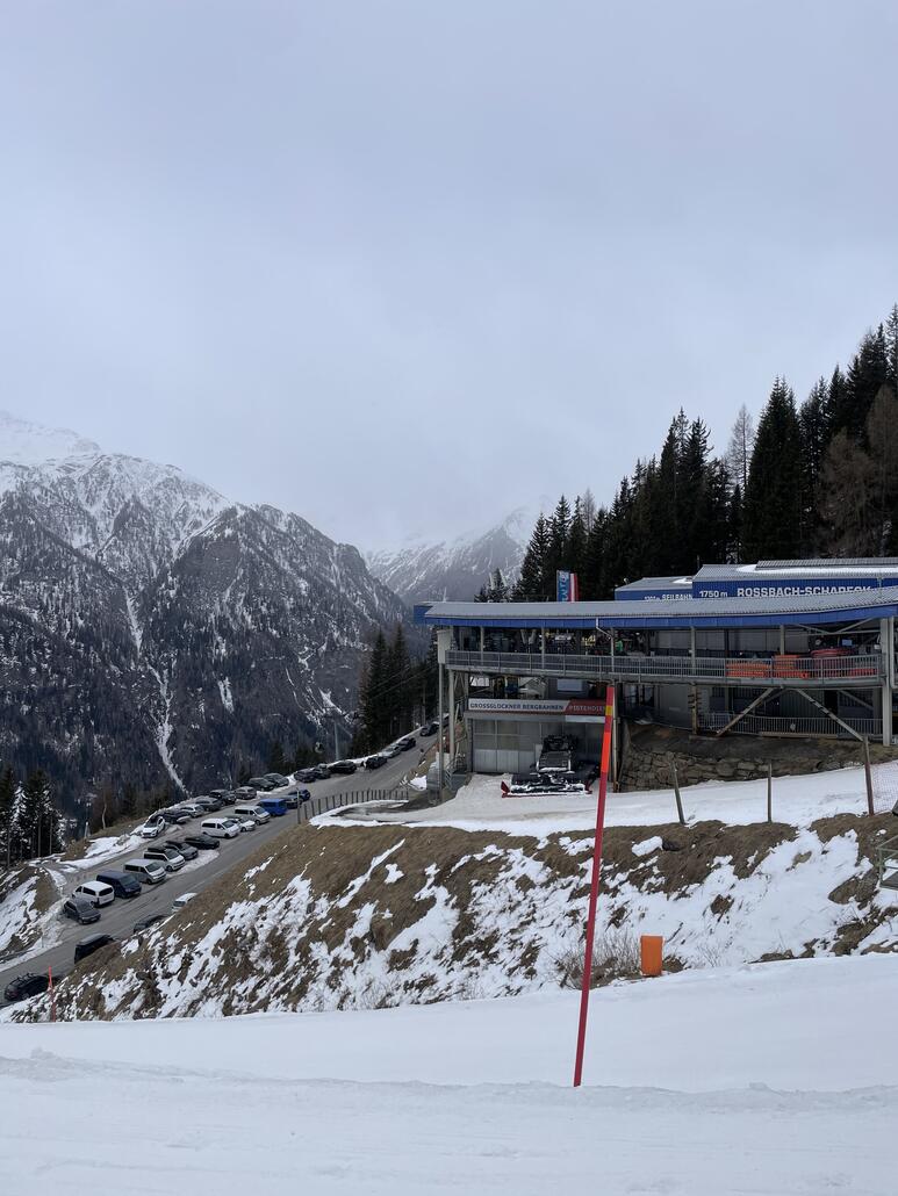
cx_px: 449
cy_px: 598
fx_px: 899
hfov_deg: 53.1
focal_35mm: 26
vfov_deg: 67.3
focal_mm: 4.2
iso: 32
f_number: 1.6
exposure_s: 1/6897
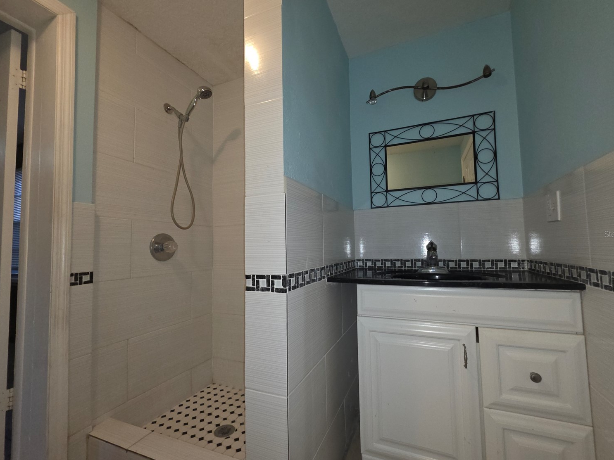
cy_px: 234
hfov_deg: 102.1
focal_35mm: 14
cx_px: 313
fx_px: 248
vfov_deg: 85.7
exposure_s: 1/60
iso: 160
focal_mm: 2.2
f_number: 1.9
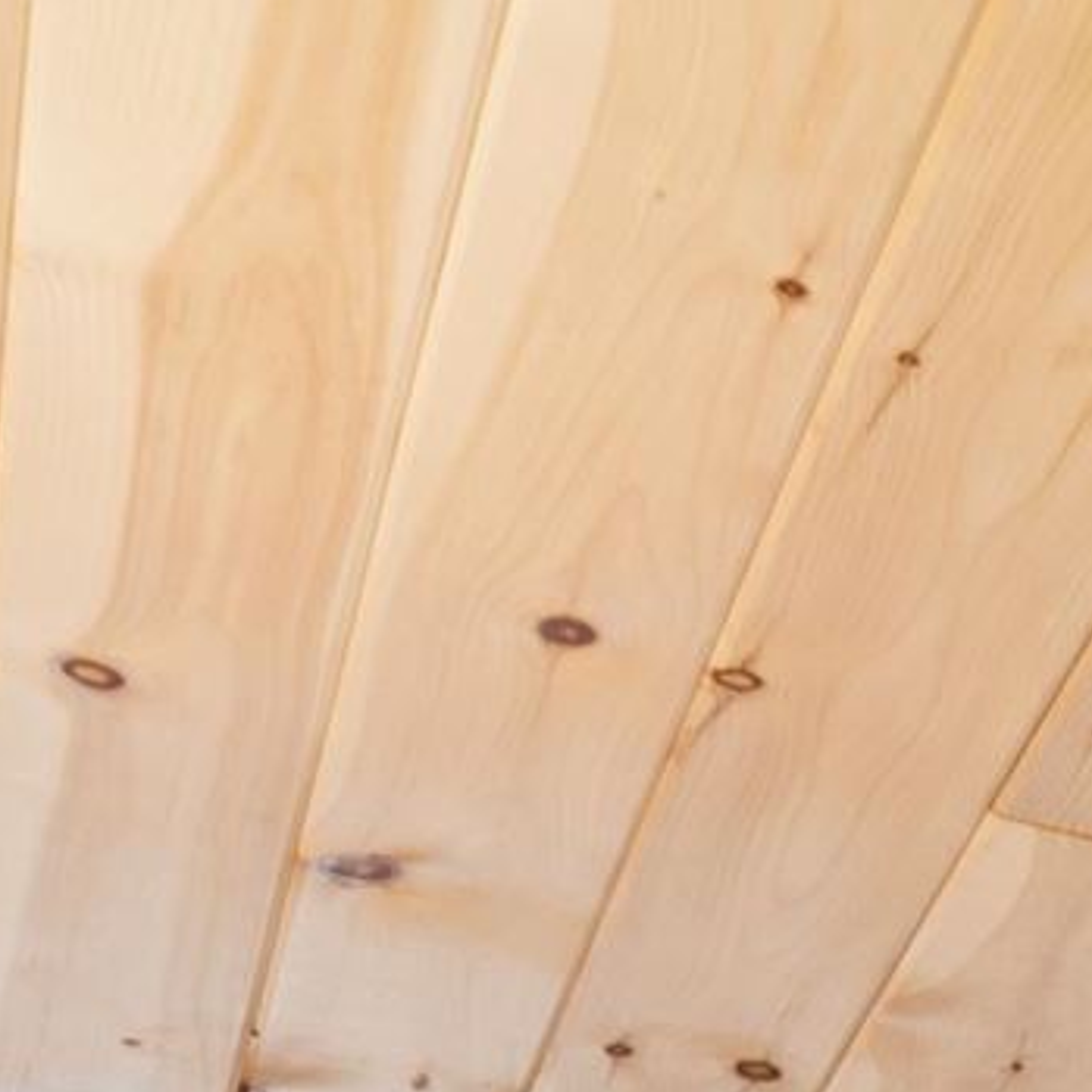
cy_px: 2846
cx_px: 2794
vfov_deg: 11.8
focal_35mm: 112
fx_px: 3997
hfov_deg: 11.9
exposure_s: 2
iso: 64
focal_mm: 10
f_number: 8
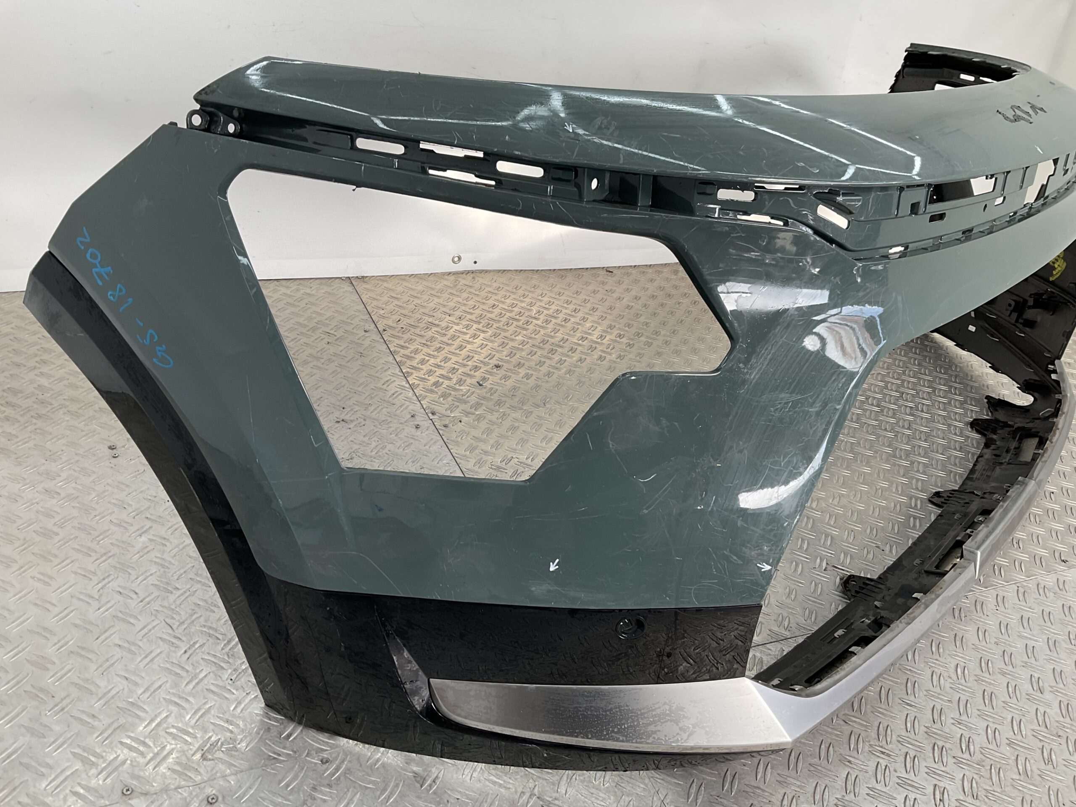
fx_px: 901
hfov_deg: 61.7
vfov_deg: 48.2
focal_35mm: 29
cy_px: 404
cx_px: 538
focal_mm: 3
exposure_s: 1/156
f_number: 1.8
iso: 16
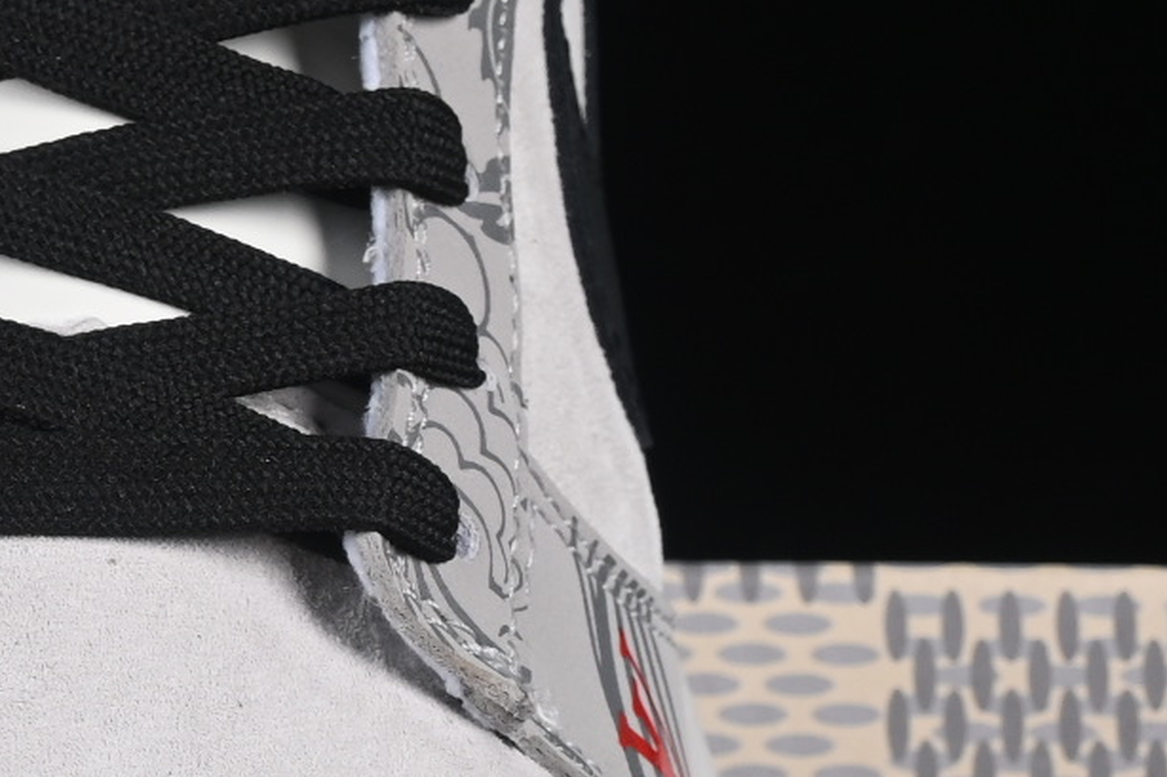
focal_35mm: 340
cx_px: -652
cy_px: 716
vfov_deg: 4.0
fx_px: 11018
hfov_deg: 6.0
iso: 160
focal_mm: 50
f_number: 8
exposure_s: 1/80
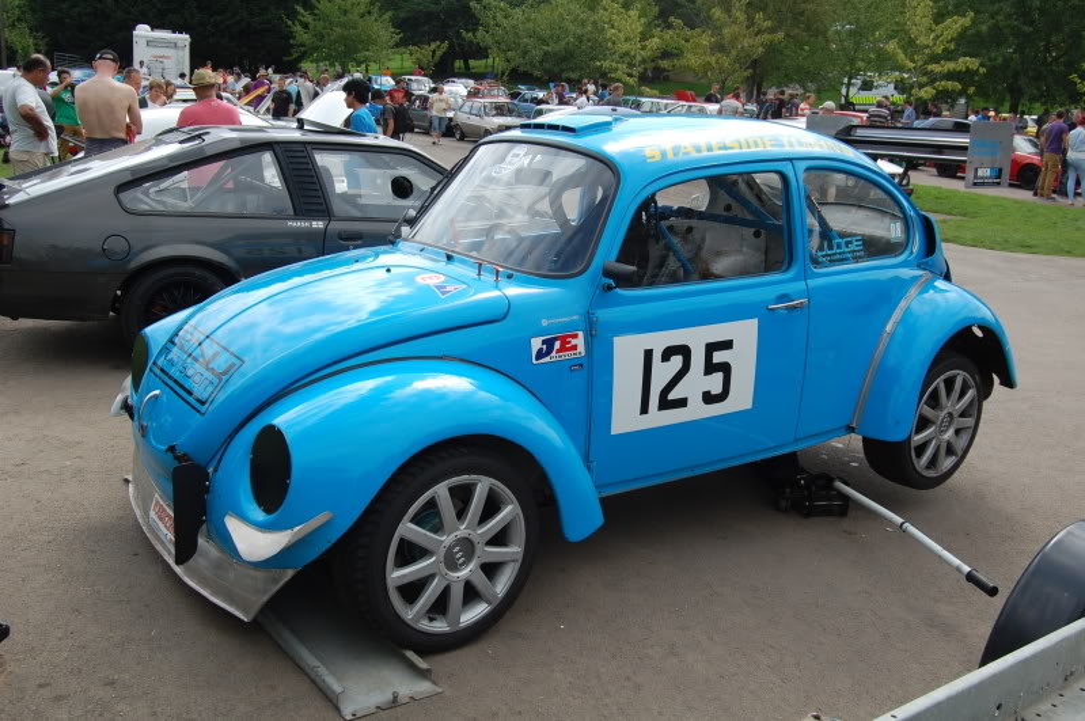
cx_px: 542
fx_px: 1039
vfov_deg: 38.3
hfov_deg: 55.2
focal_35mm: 34
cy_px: 360
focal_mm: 23
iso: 200
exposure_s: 1/250
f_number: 8
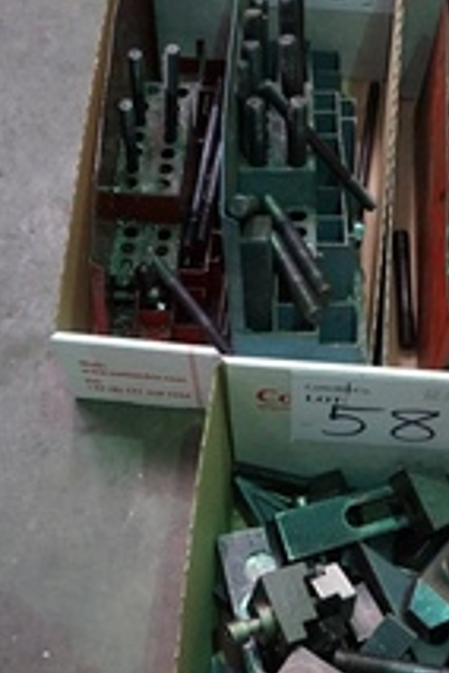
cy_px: 389
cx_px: 319
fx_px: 1010
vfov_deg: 36.8
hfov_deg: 24.9
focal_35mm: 54
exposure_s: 1/160
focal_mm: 16
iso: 3200
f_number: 3.5
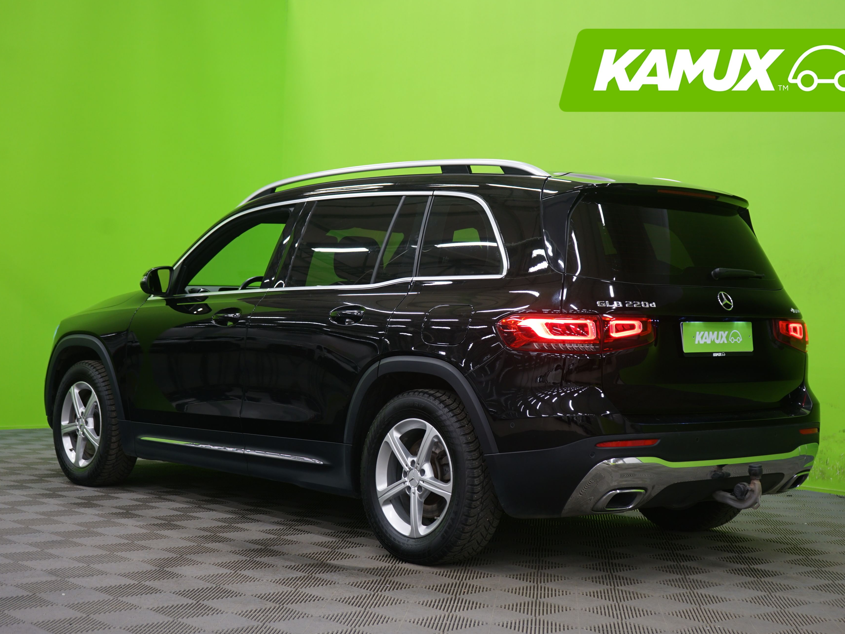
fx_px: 1343
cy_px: 320
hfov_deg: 34.9
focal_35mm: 55
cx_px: 437
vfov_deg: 26.6
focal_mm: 50
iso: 400
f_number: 4.5
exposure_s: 1/8
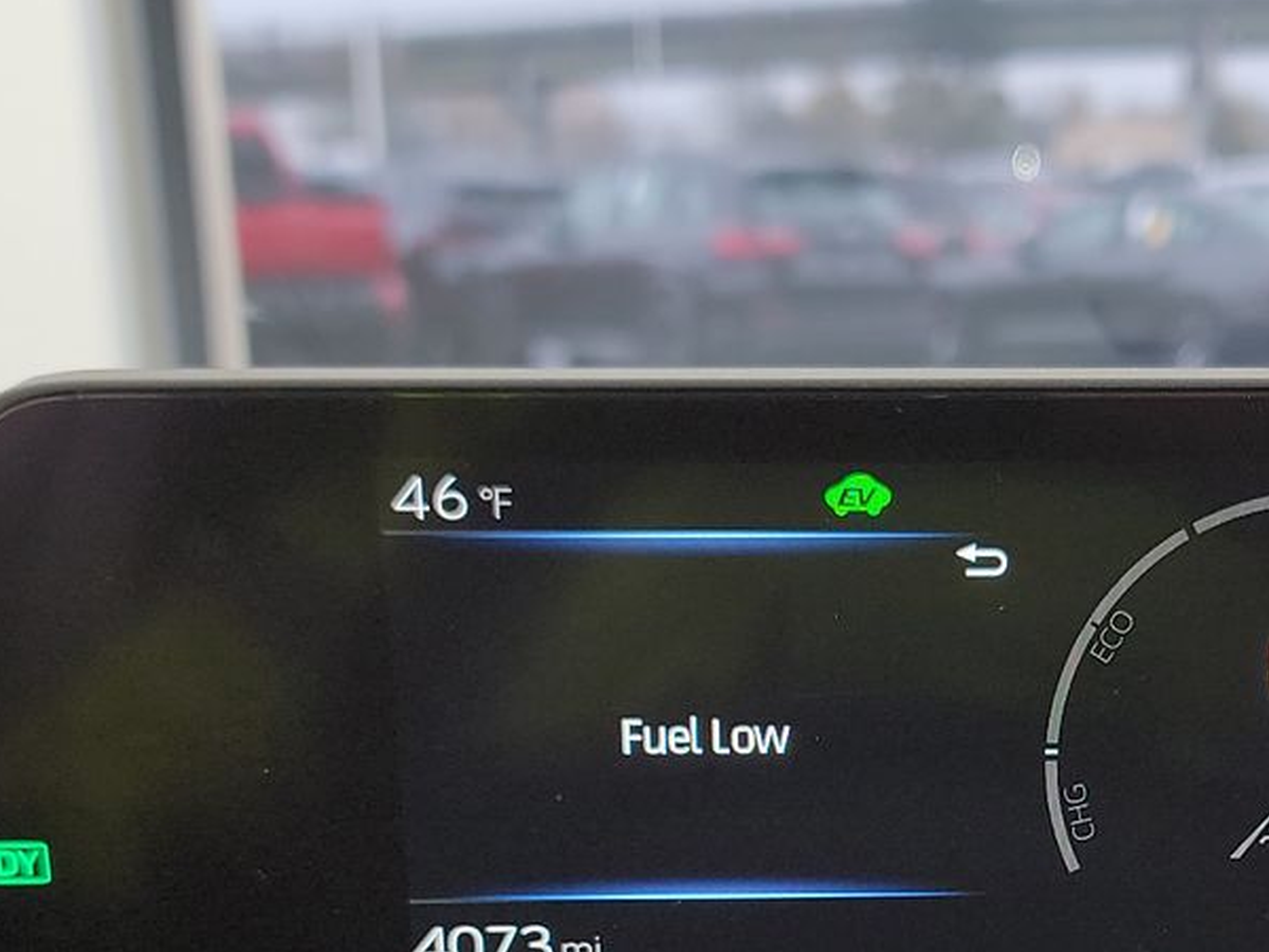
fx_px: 2346
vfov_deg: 22.0
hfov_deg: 29.8
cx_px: 935
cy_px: 988
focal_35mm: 64
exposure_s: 1/59
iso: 141
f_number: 1.8
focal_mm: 6.7
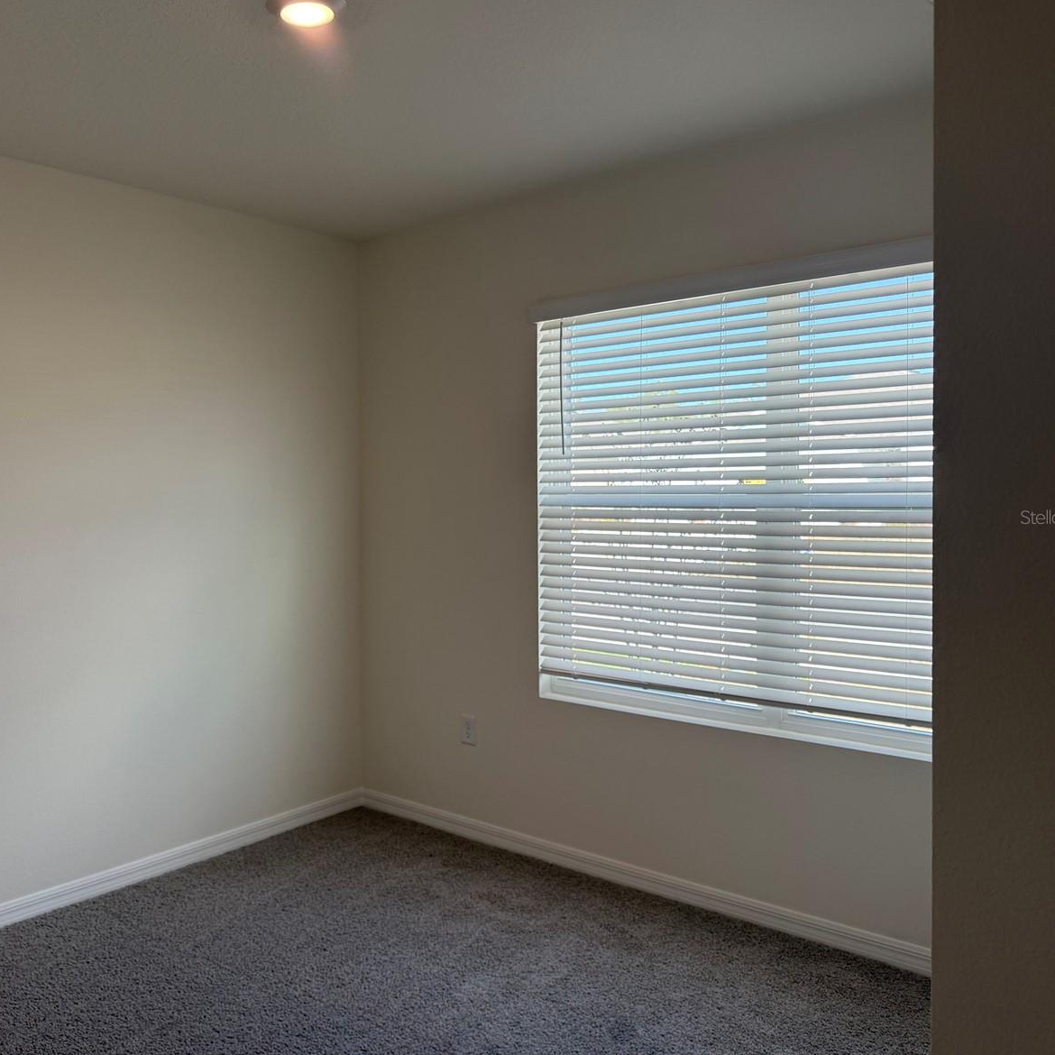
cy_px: 517
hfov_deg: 54.9
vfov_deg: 55.6
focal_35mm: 29
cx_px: 384
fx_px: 1000
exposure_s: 1/308
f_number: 1.78
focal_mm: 6.76
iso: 100
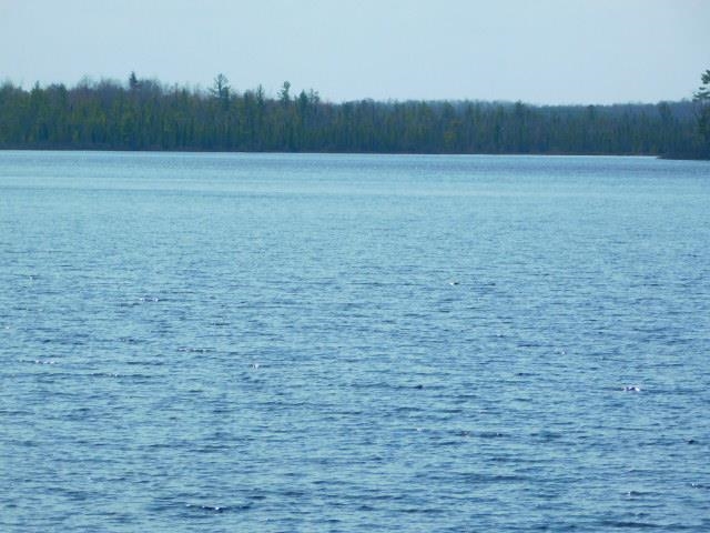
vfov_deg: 6.4
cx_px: 355
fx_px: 4758
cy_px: 266
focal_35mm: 232
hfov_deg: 8.5
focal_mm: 41.3
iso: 125
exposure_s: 1/800
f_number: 5.6
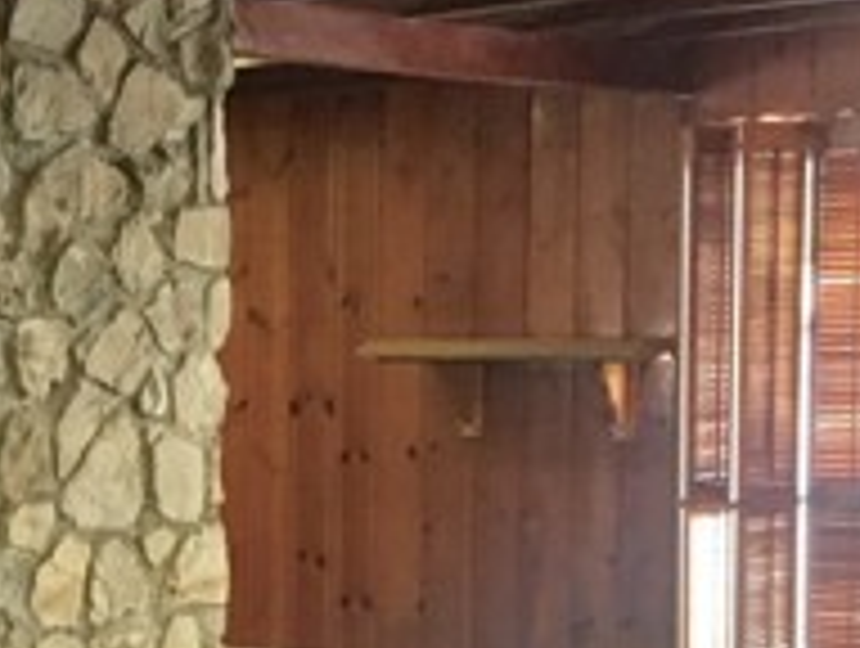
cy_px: 580
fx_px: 2414
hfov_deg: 19.0
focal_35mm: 97
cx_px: -198
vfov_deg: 15.1
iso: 200
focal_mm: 4.15
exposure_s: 1/30
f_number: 2.2
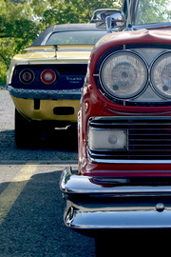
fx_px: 948
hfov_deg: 10.1
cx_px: 214
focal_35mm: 133
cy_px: 112
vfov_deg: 15.4
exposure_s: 1/100
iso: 100
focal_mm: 40
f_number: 10
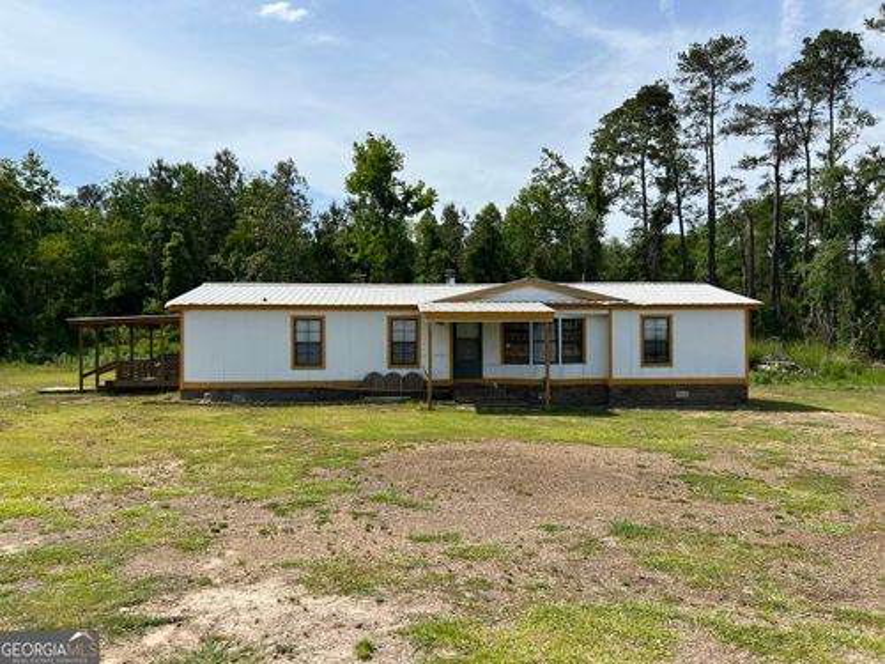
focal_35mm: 26
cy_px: 332
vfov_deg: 53.1
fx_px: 665
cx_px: 442
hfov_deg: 67.3
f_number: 1.5
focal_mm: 5.7
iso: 50
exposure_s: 1/5319
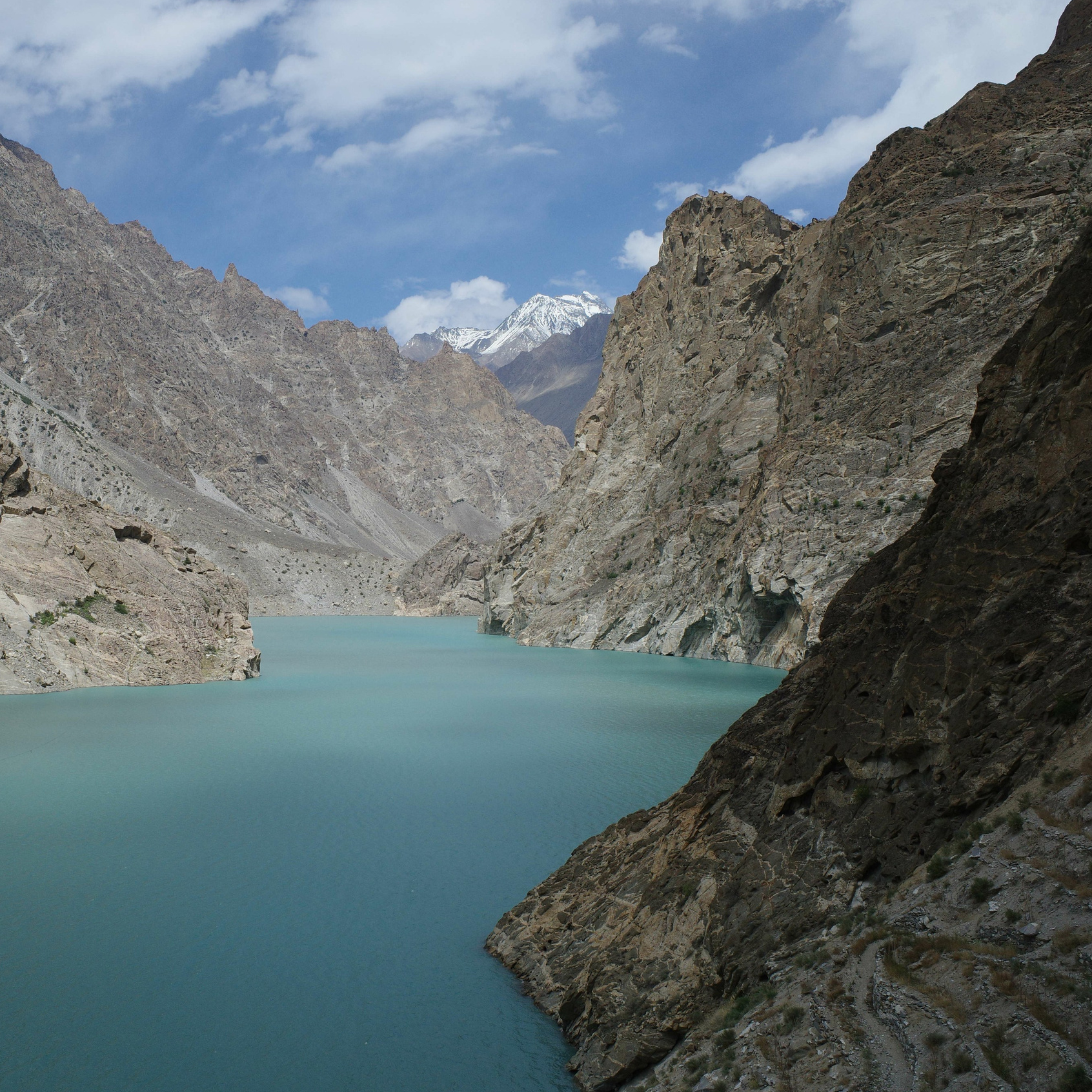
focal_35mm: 36
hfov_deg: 44.9
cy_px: 545
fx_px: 1285
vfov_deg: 46.0
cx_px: 316
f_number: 6.3
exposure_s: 1/1000
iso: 200
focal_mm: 18.3
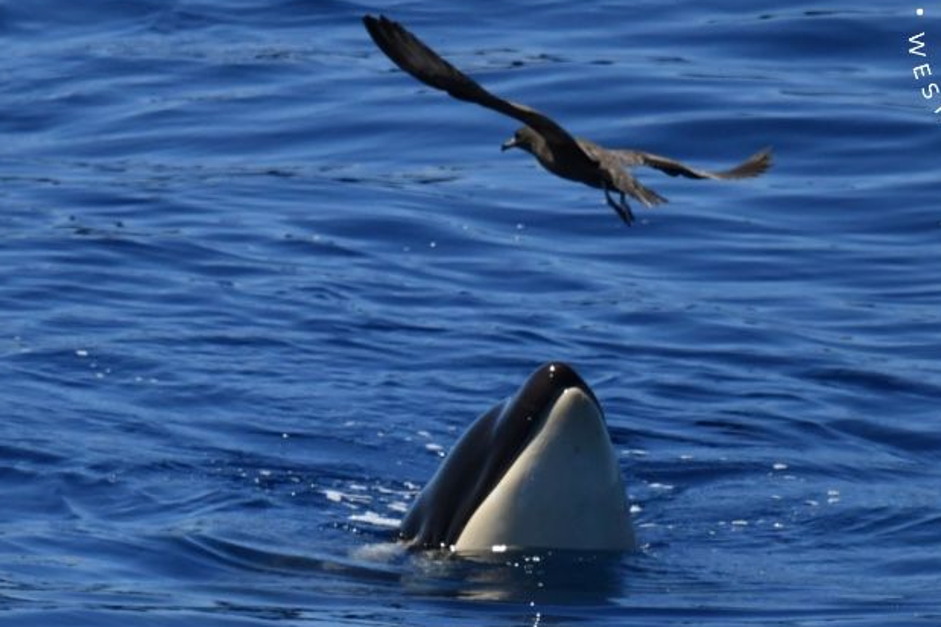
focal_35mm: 776
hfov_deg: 2.7
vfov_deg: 1.8
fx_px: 20272
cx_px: 547
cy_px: 316
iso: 1100
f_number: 6.3
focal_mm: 600
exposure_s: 1/8000
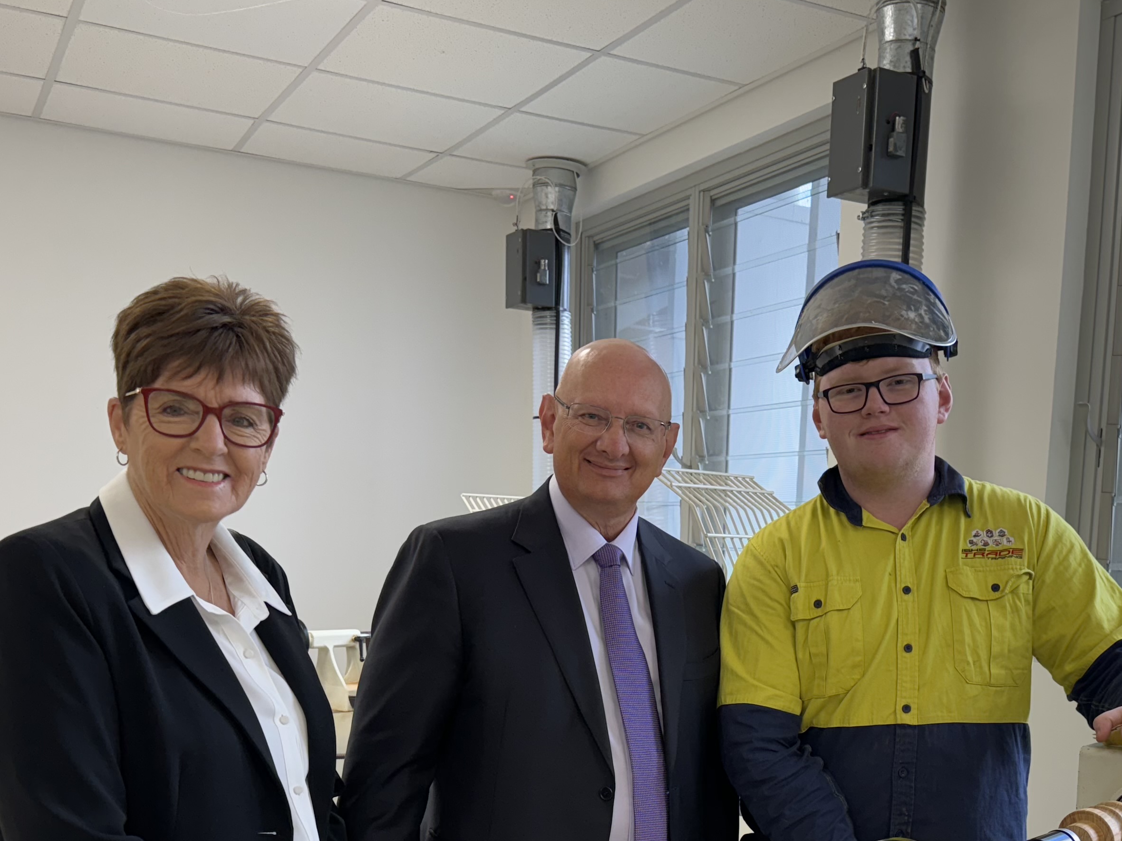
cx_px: 722
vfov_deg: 34.0
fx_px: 1329
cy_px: 682
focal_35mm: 41
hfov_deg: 45.3
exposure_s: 1/100
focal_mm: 6.76
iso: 125
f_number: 1.78
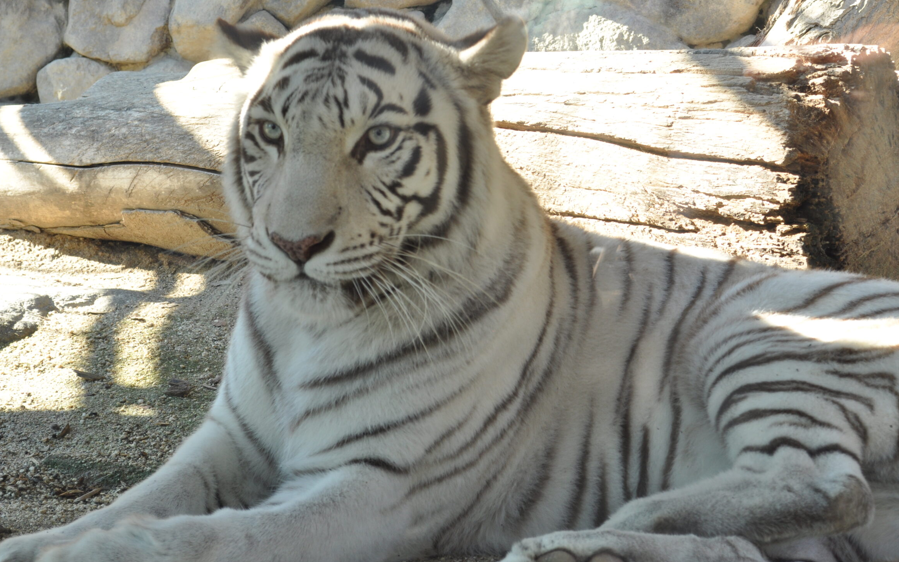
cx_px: 492
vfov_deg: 14.1
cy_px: 258
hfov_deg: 22.4
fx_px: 2268
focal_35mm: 93
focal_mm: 55
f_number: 10
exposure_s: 1/50
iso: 320
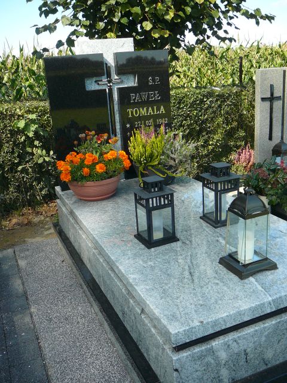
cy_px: 192
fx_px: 387
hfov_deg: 40.7
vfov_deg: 52.6
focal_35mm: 35
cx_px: 144
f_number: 2.8
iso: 80
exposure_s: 1/320
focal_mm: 5.2
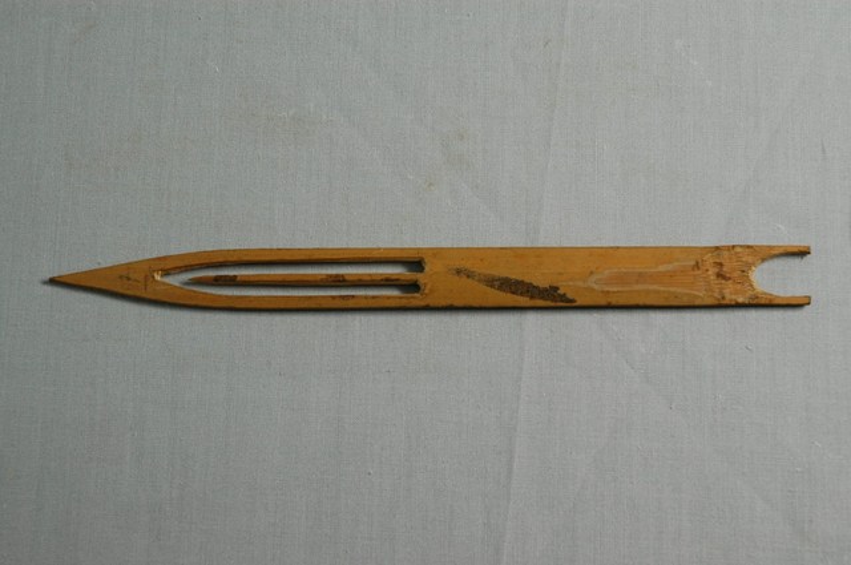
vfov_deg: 13.0
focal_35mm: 105
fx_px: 2479
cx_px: 426
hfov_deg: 19.5
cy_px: 282
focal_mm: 70
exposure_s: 1/8
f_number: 10
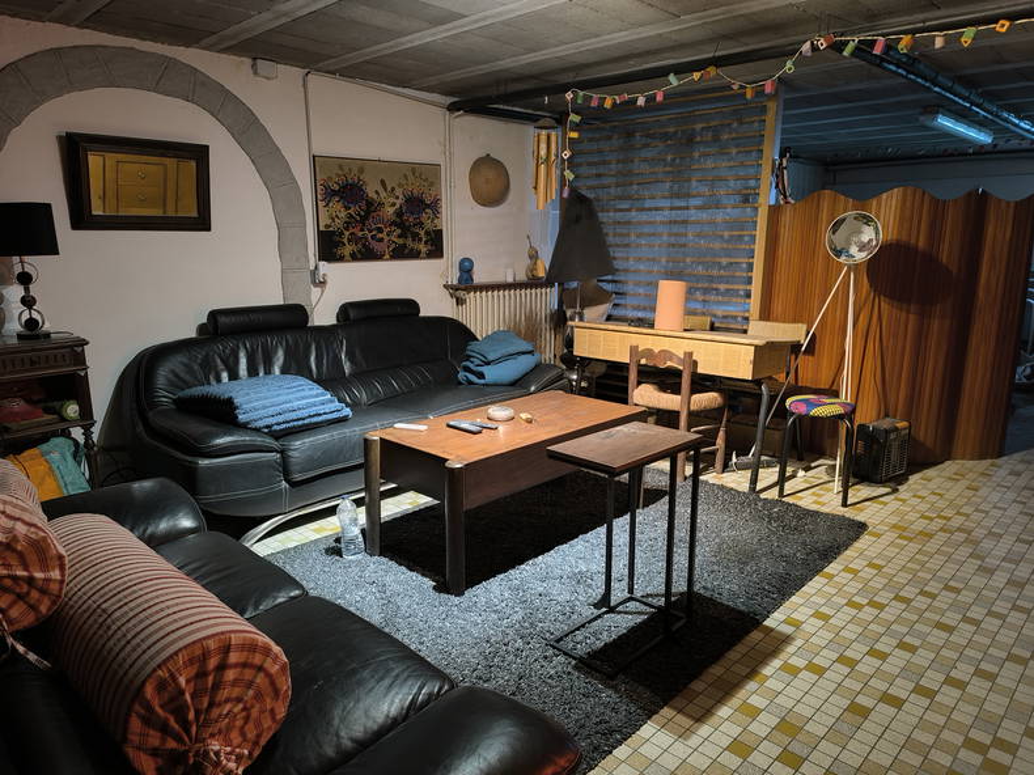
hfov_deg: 73.9
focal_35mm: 23
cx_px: 517
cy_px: 388
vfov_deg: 58.9
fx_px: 687
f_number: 1.65
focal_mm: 6.14
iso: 4000
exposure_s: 1/14.3
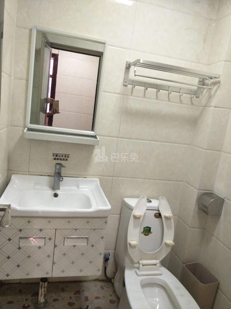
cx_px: 116
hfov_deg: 61.1
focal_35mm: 22
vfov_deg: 76.4
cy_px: 154
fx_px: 196
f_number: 2
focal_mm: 3.79
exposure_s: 1/33.3
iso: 213
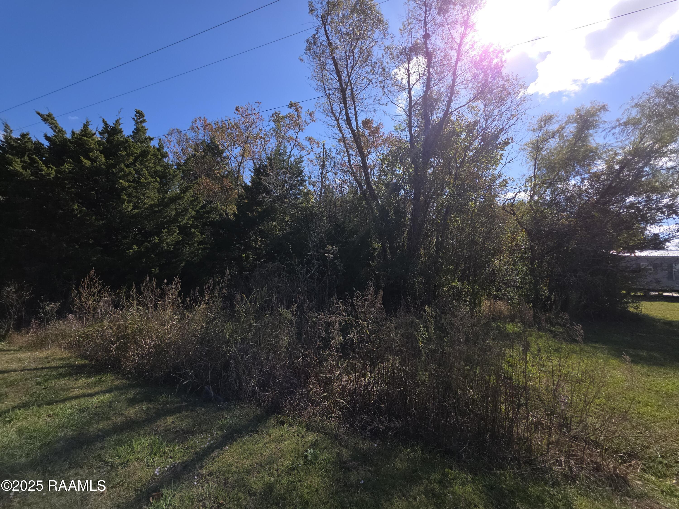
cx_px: 340
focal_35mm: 13
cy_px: 254
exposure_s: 1/1145
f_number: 1.9
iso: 20
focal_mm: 2.2
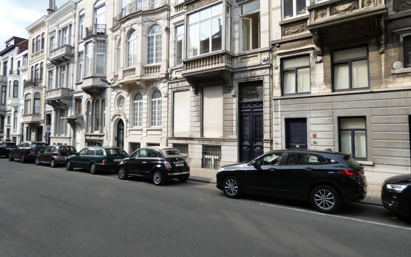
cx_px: 208
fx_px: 246
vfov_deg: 54.9
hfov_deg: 79.7
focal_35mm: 22
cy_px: 113
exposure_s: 1/640
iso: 80
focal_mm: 3.6
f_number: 2.8
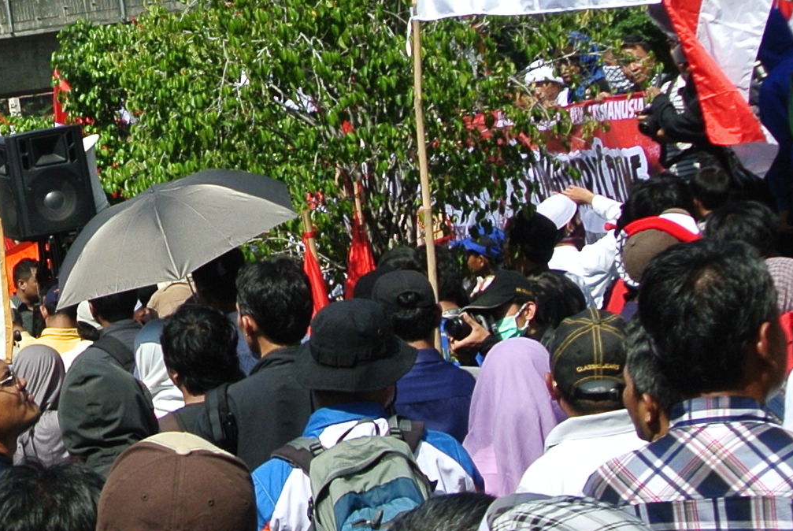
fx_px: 2713
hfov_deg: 16.1
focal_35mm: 123
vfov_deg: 11.2
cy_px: 150
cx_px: -104
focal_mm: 12.2
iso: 100
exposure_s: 1/800
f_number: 5
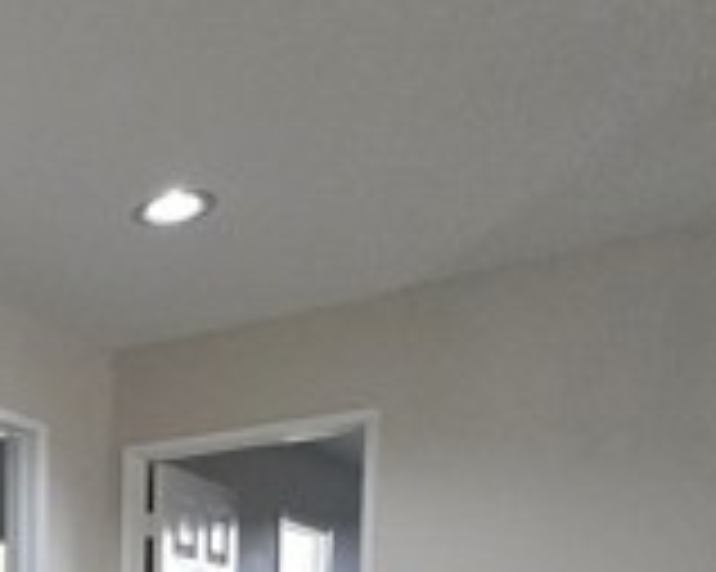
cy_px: 775
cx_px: -225
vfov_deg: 25.0
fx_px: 1080
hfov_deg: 29.3
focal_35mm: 51
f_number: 2.2
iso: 800
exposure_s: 1/60
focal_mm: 1.7
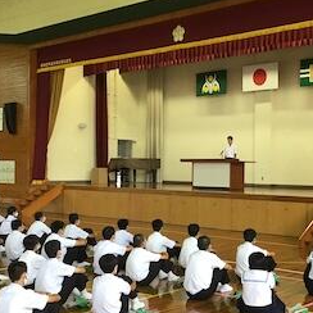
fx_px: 552
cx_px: 221
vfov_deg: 31.6
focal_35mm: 54
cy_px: 164
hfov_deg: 31.3
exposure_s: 1/30
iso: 64
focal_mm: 3.3
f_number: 2.4
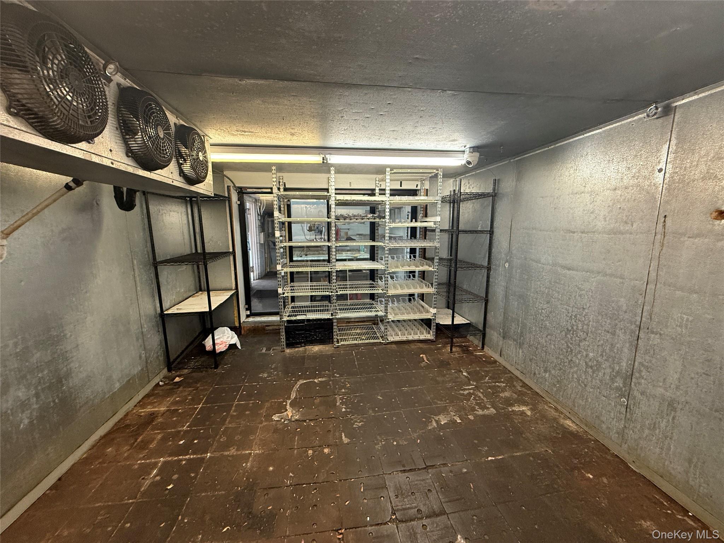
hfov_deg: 102.1
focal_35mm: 14
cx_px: 362
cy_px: 272
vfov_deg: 85.7
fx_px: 293
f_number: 2.2
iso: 400
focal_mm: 2.22
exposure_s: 1/120
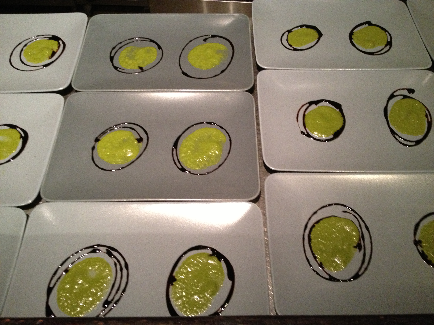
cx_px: 217
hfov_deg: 52.6
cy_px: 162
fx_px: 439
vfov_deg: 40.7
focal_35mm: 35
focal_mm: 4.28
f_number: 2.4
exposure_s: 1/20
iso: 400
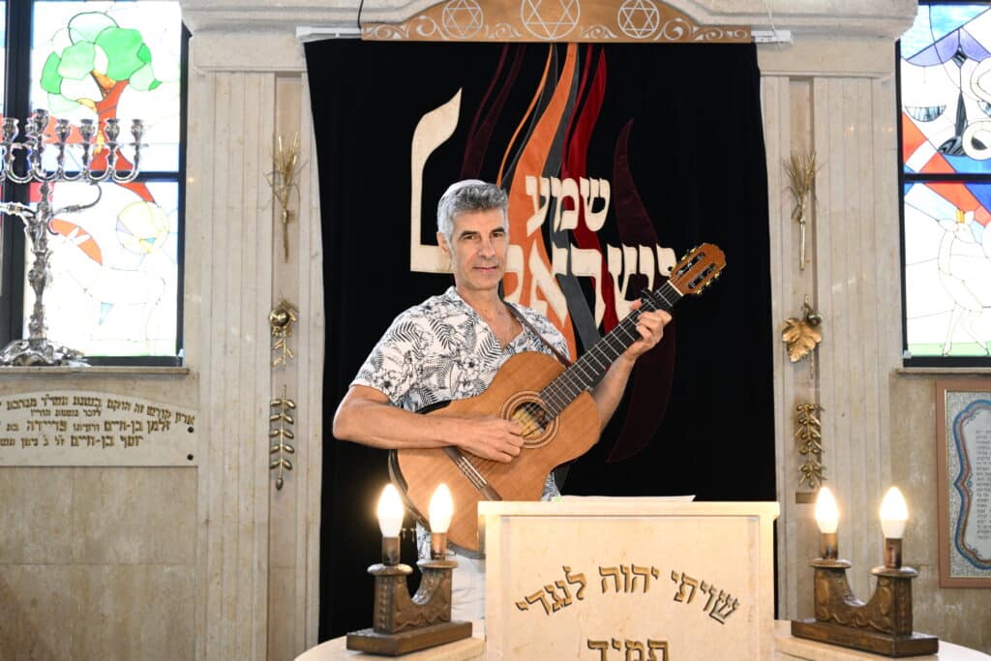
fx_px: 1266
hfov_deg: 42.7
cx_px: 496
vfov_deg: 29.3
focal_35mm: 46
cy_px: 330
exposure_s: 1/200
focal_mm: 46
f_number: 5
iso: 2000
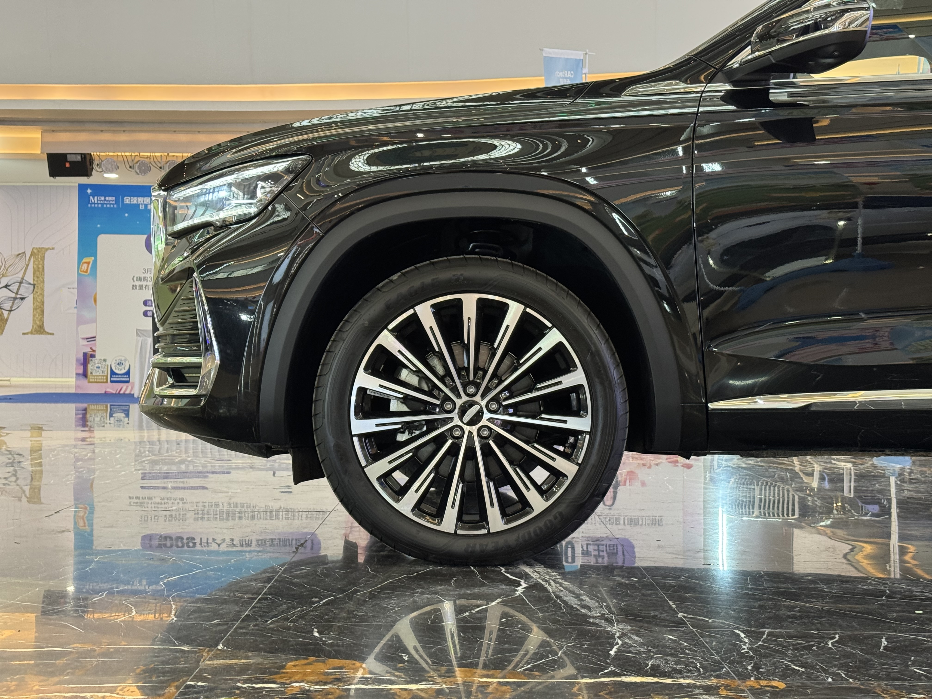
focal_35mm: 48
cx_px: 466
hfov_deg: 39.7
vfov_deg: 30.3
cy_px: 350
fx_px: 1292
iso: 200
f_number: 1.78
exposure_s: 1/50
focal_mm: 6.76
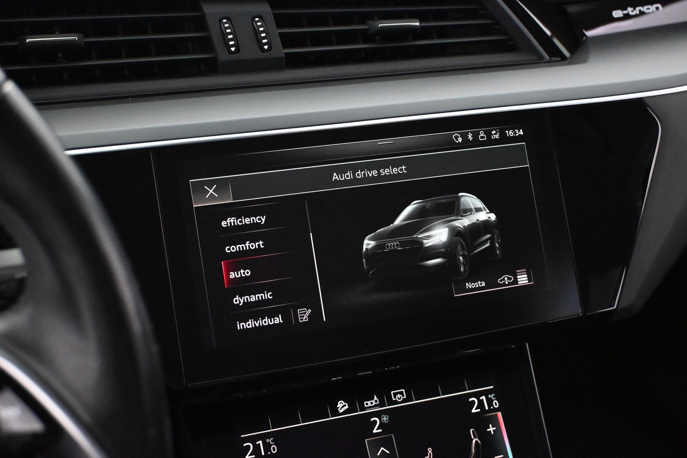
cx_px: 344
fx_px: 930
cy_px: 229
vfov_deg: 27.7
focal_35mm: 49
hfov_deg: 40.5
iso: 12800
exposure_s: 1/125
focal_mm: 32.5
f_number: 5
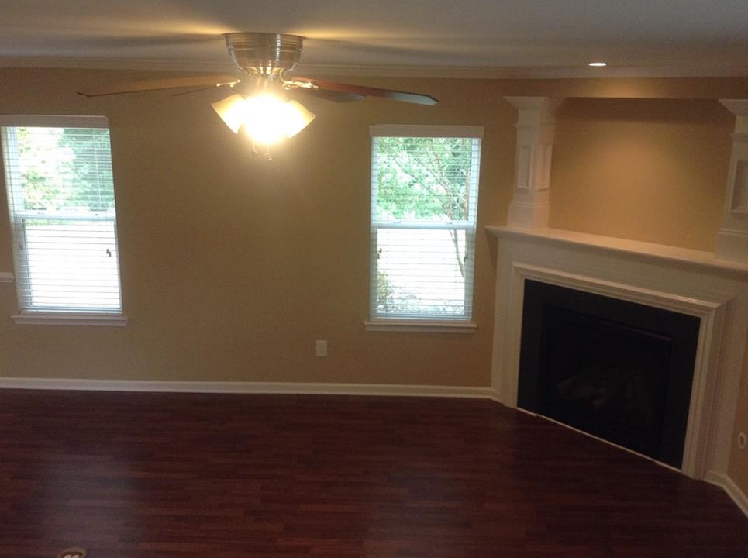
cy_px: 275
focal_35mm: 35
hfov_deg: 52.7
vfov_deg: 40.6
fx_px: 755
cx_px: 385
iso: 100
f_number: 2.4
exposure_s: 1/24
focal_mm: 3.3
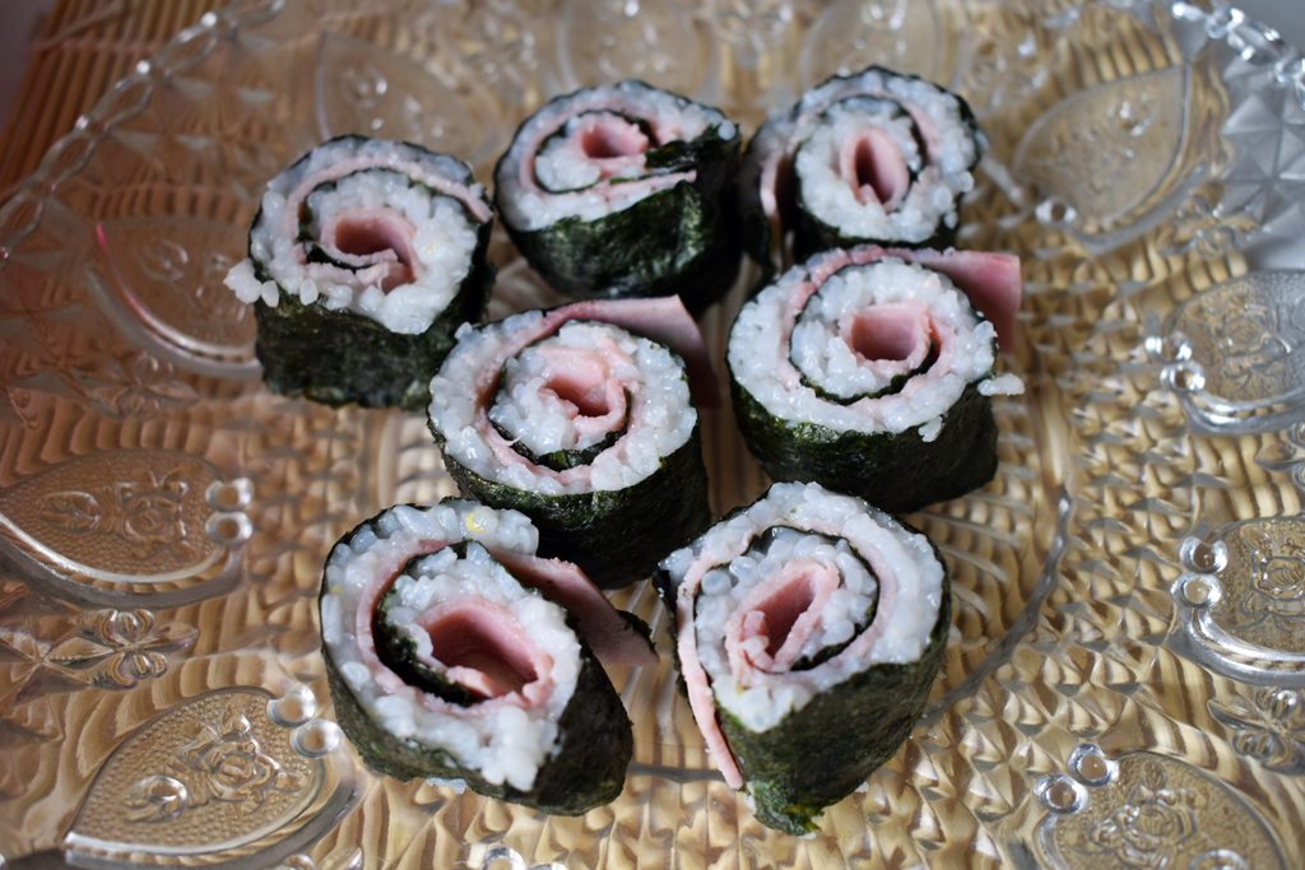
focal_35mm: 44
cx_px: 652
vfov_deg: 30.9
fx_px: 1577
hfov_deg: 45.0
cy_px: 435
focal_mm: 29
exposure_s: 1/80
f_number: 4.5
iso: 400
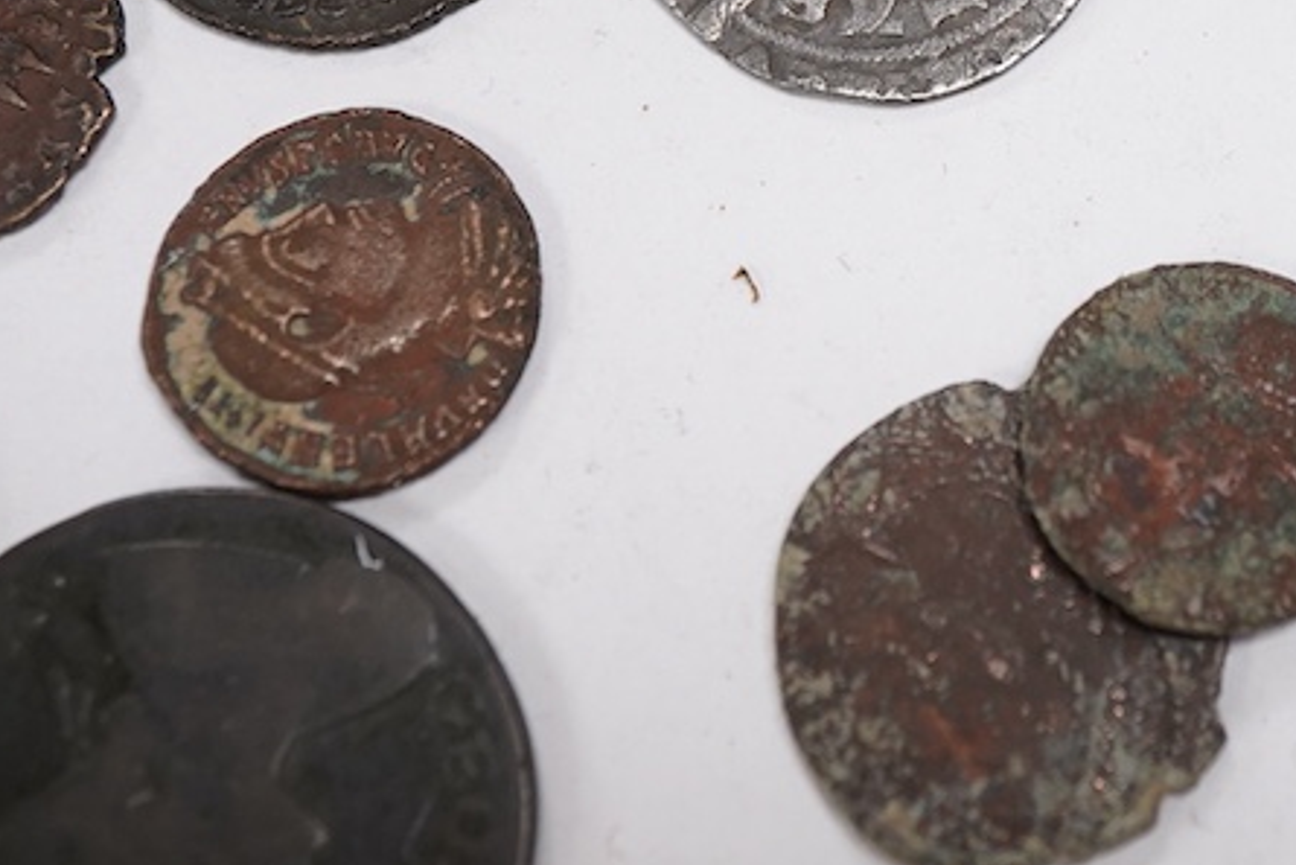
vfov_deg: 14.8
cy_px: 35
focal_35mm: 91
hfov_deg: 22.2
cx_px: 970
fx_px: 3277
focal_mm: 30
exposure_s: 1/125
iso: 1250
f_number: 9
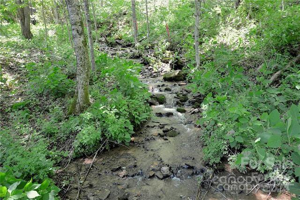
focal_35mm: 30
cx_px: 150
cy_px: 100
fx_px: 250
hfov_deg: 62.0
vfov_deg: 43.5
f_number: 3.5
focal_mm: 20
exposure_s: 1/60
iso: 640
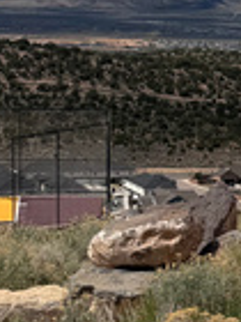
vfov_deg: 14.9
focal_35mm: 132
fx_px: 1225
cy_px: 184
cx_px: 629
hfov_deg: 9.6
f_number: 1.78
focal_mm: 6.76
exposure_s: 1/9091
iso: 80
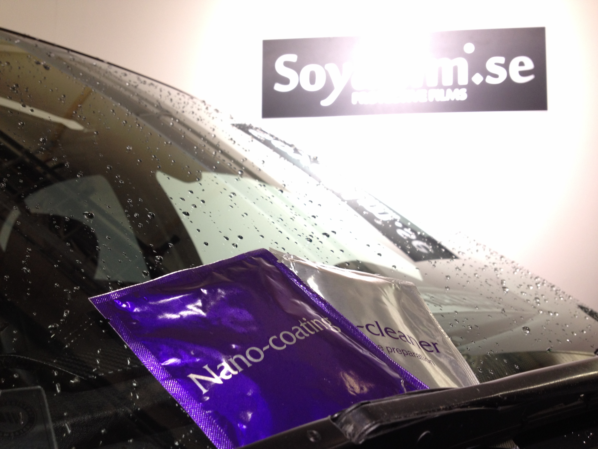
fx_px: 605
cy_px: 224
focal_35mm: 35
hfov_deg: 52.6
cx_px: 299
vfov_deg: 40.7
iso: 100
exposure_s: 1/20
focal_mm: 4.28
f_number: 2.4
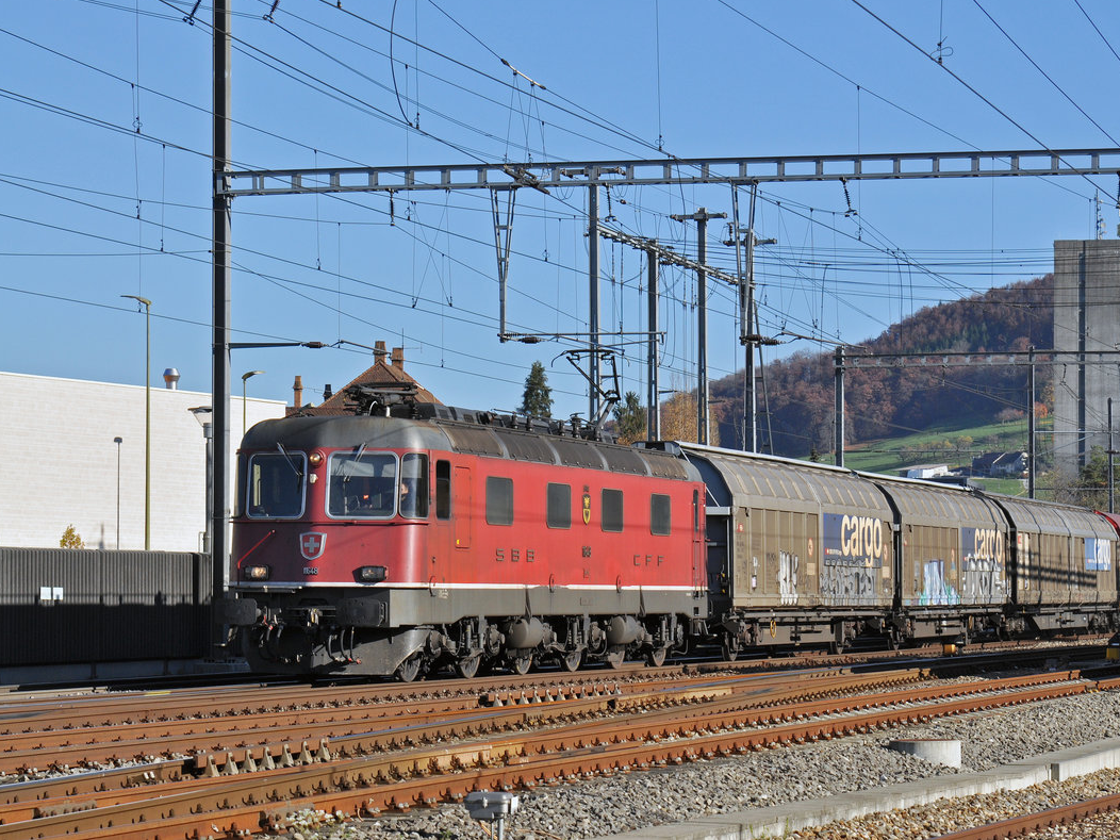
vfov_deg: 12.9
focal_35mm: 115
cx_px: 582
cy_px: 417
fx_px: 3721
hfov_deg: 17.1
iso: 250
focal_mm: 70
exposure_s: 1/1000
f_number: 7.1
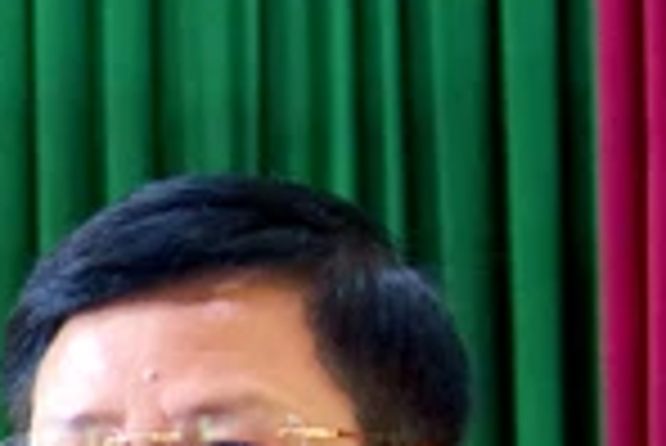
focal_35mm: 146
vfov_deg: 8.9
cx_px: -736
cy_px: 885
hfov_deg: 12.2
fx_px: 2704
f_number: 3.5
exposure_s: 1/60
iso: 3200
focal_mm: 18
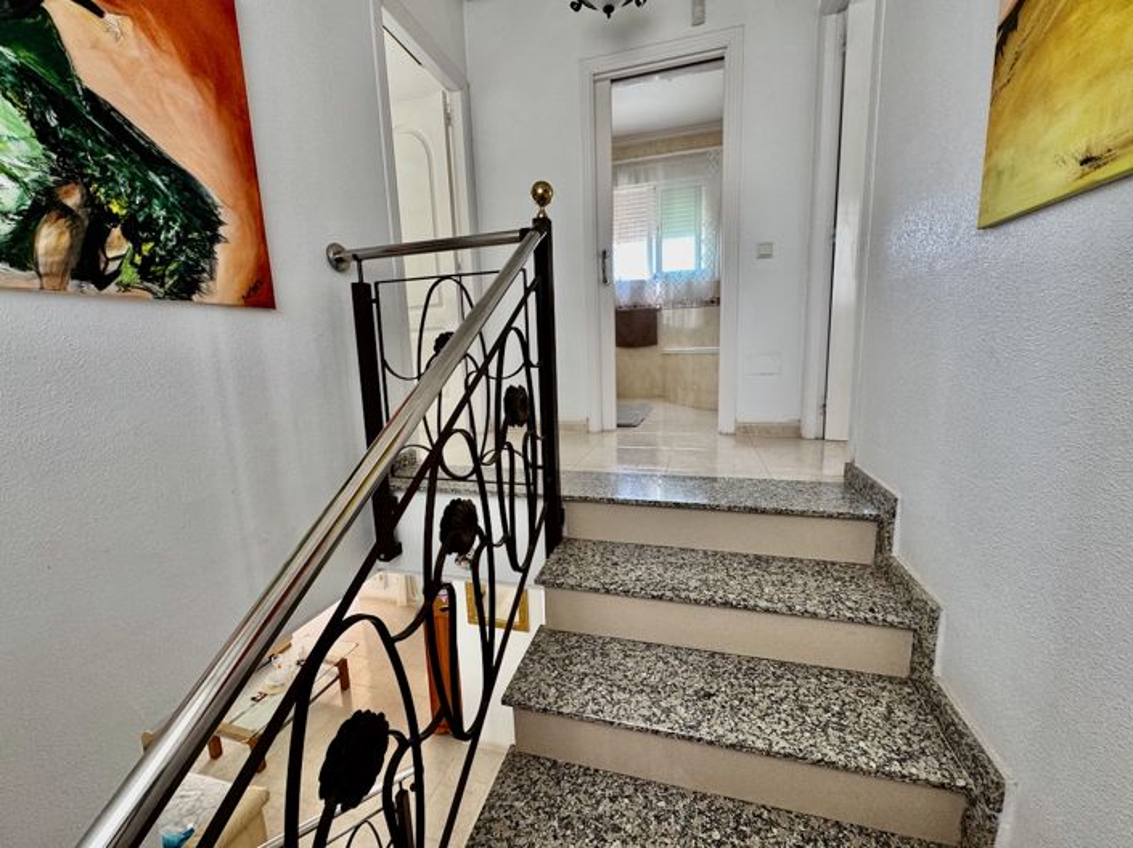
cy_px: 424
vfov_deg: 85.6
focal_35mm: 14
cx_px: 566
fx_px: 458
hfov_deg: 102.1
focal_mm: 2.22
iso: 125
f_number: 2.2
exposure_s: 1/99
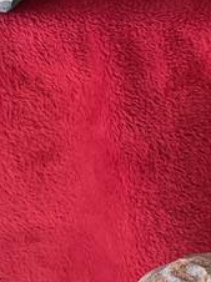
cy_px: -197
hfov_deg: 11.4
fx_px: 961
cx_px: 415
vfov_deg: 14.9
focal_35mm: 118
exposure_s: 1/173
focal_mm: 5.1
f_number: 1.6
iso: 32
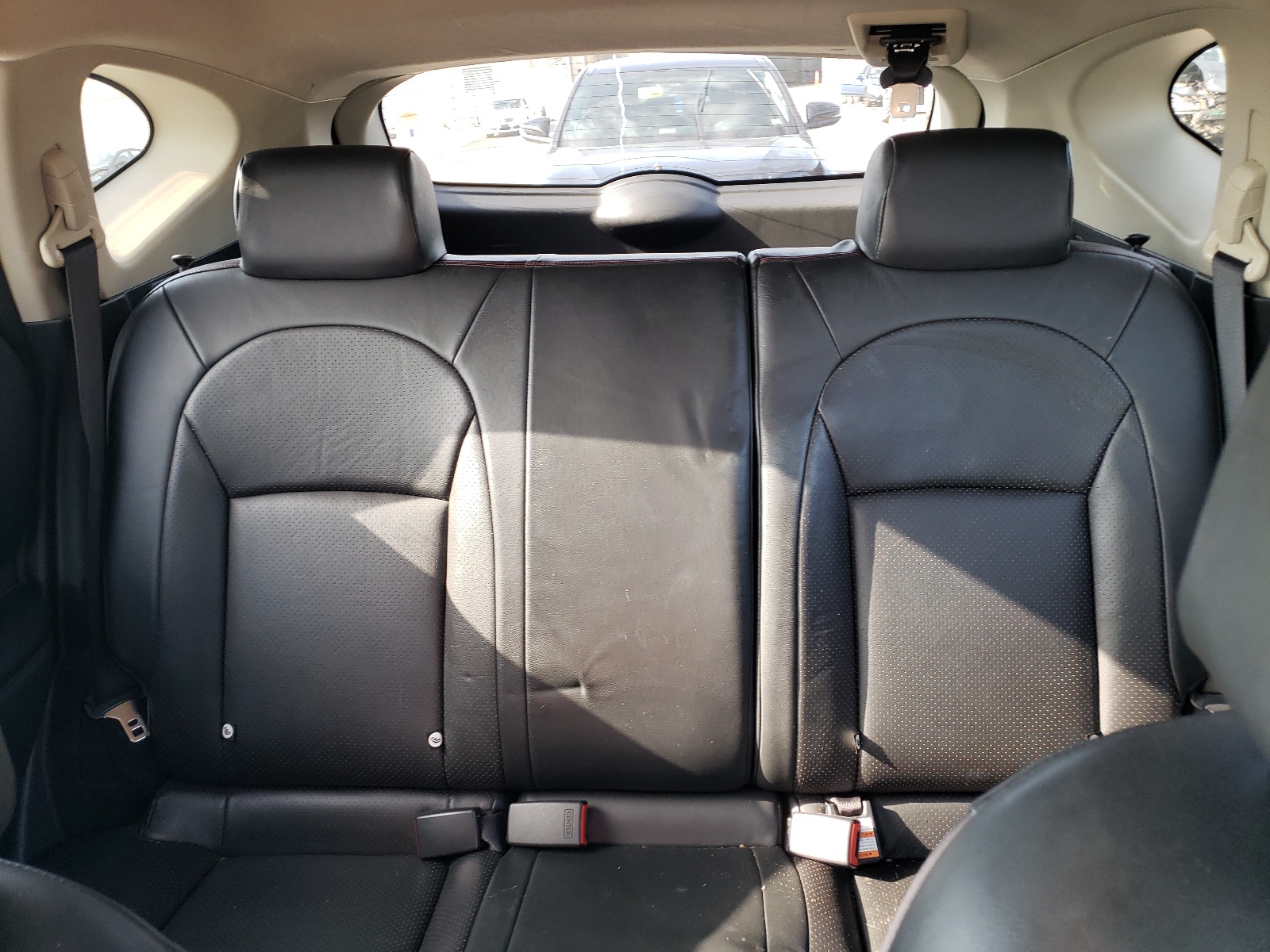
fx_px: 954
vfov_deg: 53.1
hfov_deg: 67.3
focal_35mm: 26
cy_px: 476
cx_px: 635
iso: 55
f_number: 1.5
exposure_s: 1/60.2
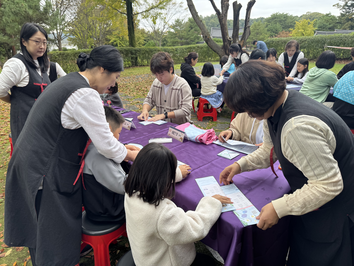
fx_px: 245
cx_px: 177
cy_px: 133
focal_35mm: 24
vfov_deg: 56.8
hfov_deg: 71.6
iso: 64
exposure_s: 1/121
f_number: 1.78
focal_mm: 6.76
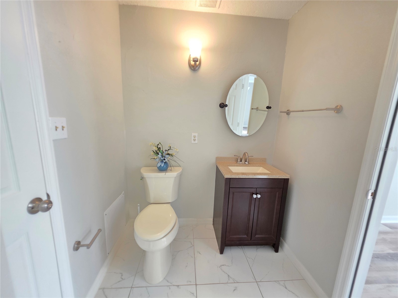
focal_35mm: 13
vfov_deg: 89.9
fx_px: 149
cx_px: 199
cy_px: 149
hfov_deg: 106.2
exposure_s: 1/60
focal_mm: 2.2
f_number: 1.9
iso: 320
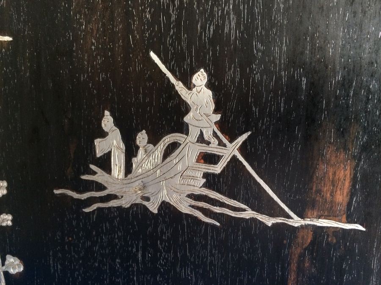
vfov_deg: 46.8
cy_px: 142
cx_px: 190
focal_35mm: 30
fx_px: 330
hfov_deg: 60.0
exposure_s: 1/17
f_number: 2.2
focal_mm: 4.12
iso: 320
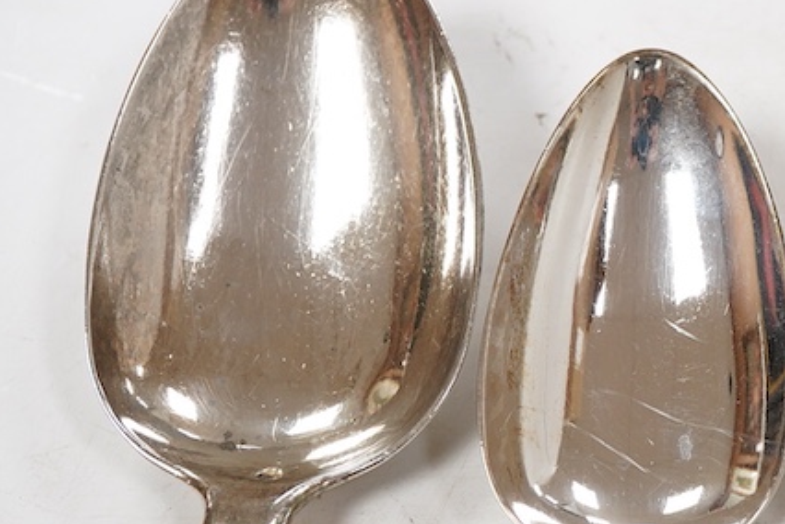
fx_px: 2071
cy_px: 310
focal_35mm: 95
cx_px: 765
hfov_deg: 20.8
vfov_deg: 14.4
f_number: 8
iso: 1250
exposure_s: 1/125
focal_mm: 30
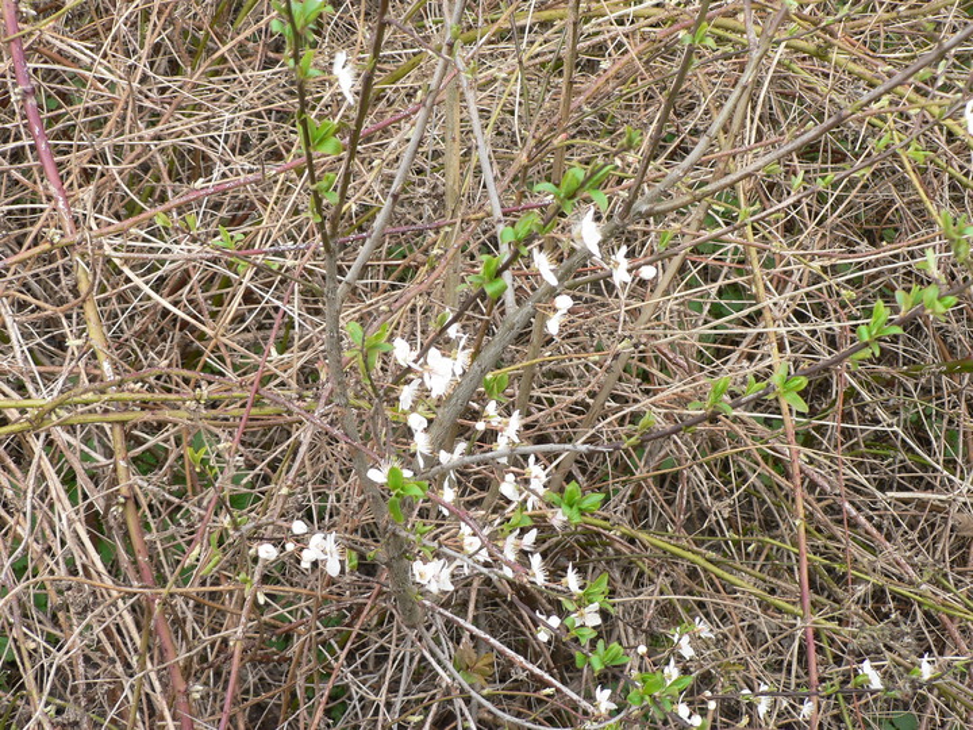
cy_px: 365
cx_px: 486
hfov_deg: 33.2
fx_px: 1630
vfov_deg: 25.2
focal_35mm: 58
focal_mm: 9.6
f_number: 3.6
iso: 80
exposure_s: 1/80
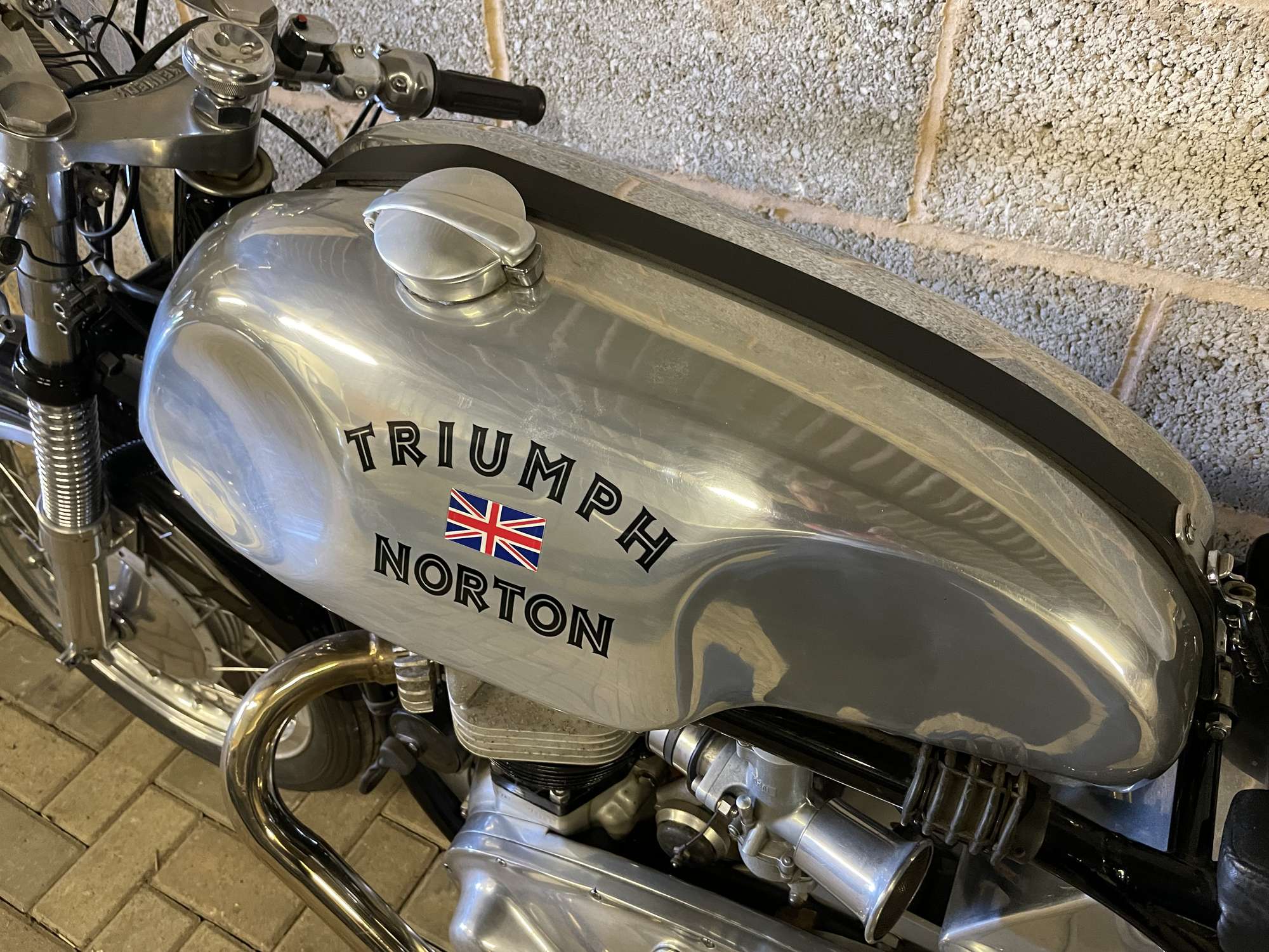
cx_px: 634
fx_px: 953
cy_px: 476
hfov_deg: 67.3
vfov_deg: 53.1
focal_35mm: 26
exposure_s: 1/33
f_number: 1.6
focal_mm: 4.2
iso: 400
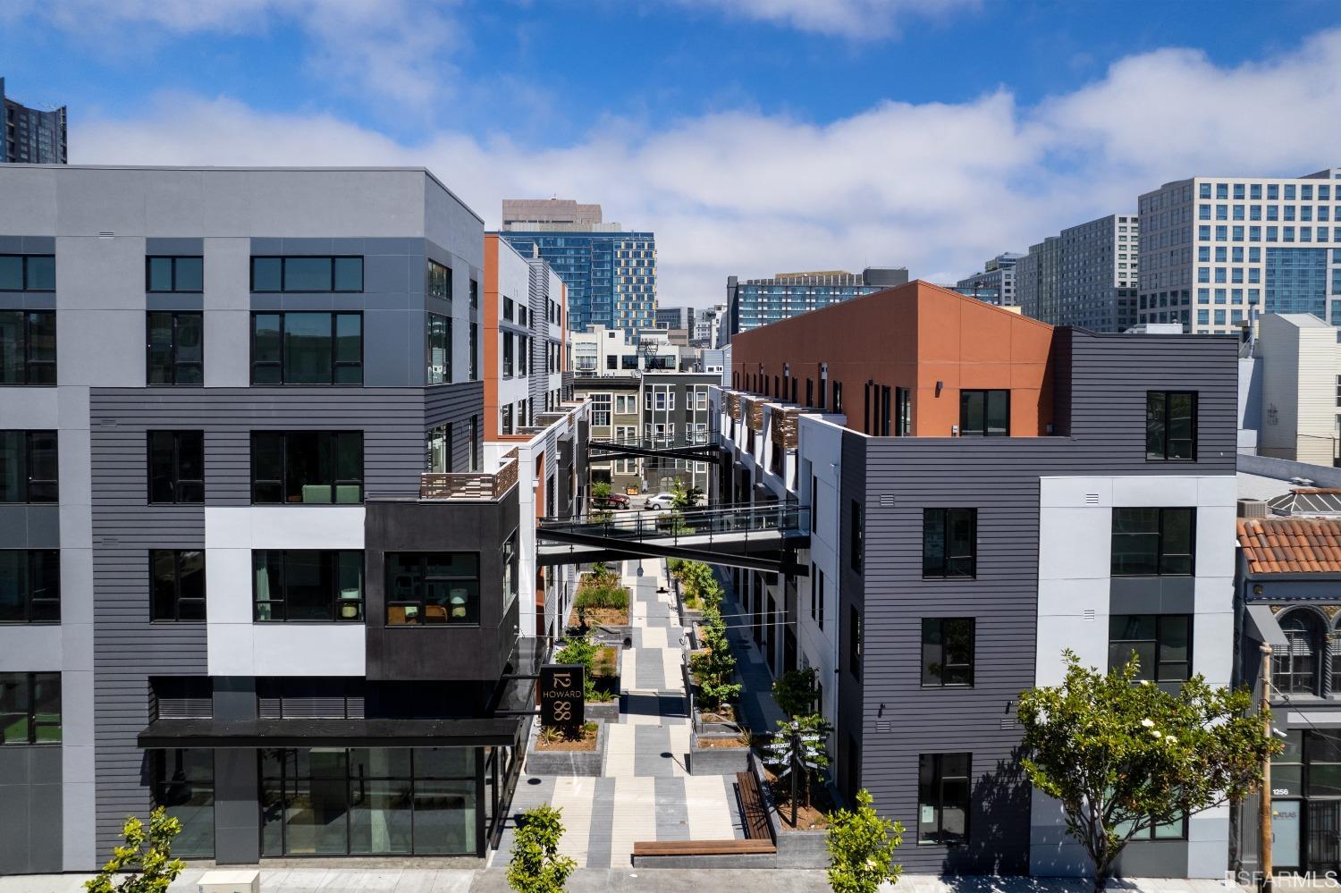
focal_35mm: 22
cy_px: 446
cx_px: 670
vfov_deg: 57.2
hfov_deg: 78.6
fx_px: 819
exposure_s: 1/2500
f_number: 2.8
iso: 100
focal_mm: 8.38
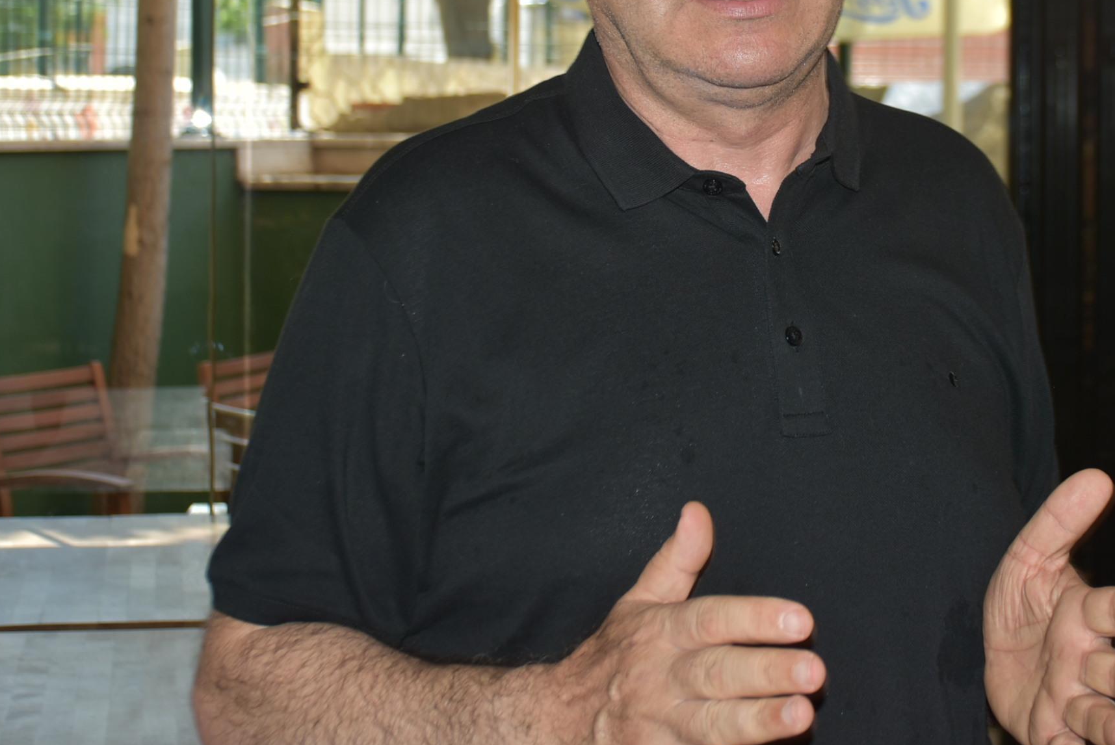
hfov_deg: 22.8
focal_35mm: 89
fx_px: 2758
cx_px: 737
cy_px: 163
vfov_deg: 15.3
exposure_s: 1/60
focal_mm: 34
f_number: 4.2
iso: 100
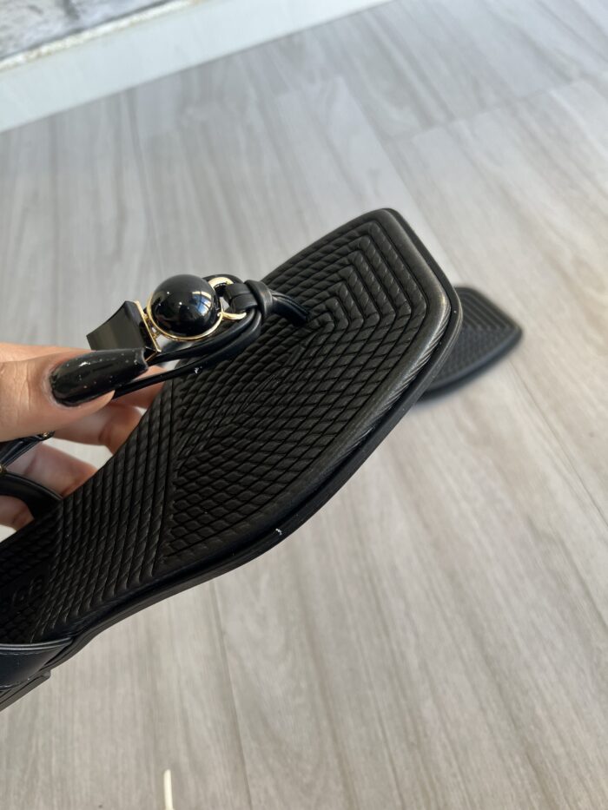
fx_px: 609
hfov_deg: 53.1
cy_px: 405
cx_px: 304
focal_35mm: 26
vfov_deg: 67.3
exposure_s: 1/120
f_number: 1.5
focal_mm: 5.7
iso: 64
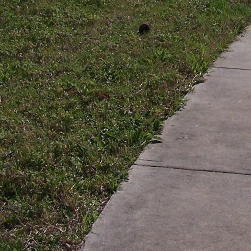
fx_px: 919
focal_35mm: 112
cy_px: -57
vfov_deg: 15.0
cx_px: 298
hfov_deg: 15.0
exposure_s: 1/800
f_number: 5.6
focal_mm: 6.3
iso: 80
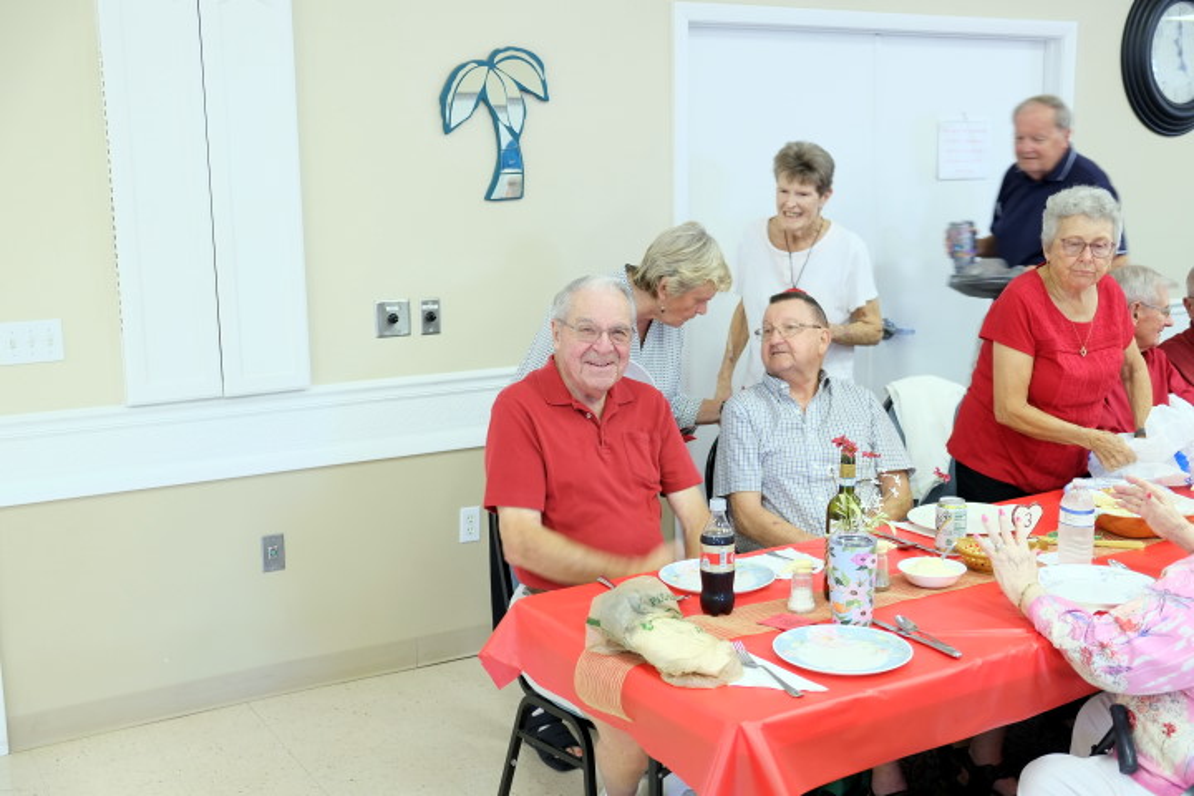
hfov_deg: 50.7
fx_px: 1260
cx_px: 597
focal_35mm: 38
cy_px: 398
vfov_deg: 35.1
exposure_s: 1/20
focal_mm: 25.4
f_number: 3.2
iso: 800
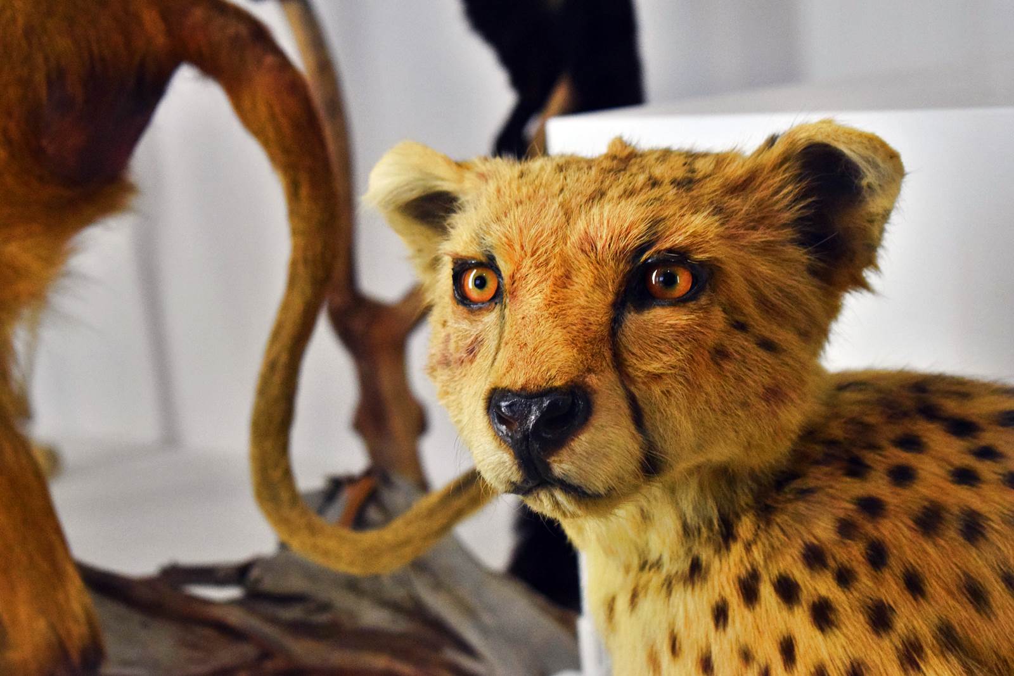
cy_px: 338
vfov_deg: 16.6
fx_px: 2324
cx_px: 507
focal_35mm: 82
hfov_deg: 24.6
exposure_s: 1/60
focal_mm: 55
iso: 2500
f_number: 5.6
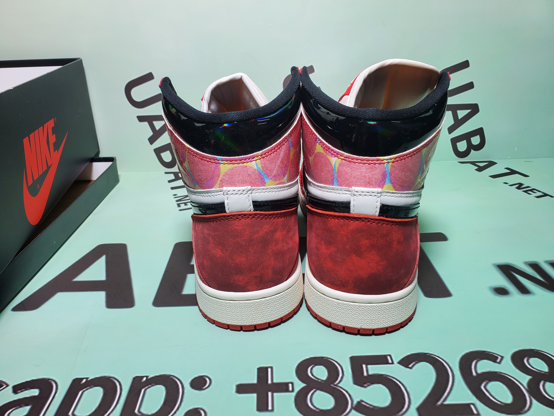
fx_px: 416
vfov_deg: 53.1
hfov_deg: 67.3
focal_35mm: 26
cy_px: 208
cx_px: 277
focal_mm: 4.3
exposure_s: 1/157
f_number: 2.4
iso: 50
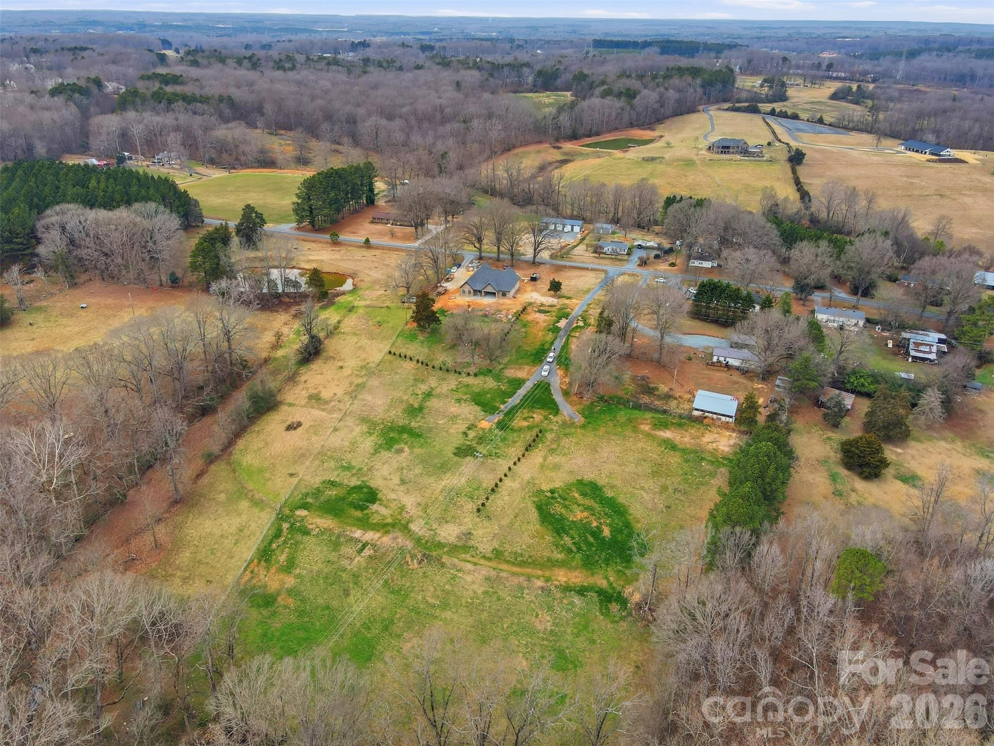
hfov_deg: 71.6
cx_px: 497
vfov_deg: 56.8
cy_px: 373
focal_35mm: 24
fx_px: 689
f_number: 2.8
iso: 100
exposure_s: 1/200
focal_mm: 4.5
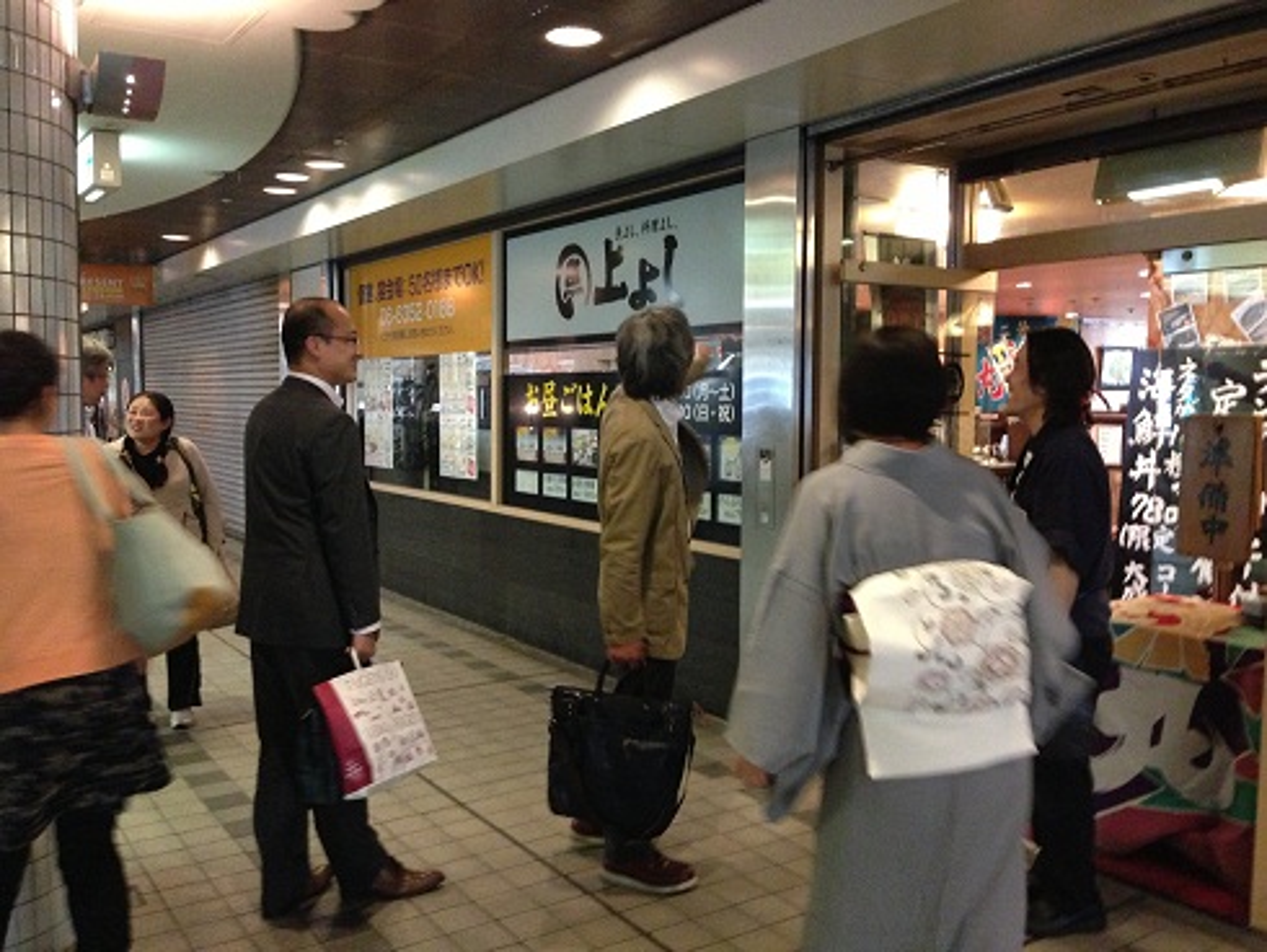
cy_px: 476
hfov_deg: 55.3
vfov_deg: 43.0
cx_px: 634
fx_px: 1208
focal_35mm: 33
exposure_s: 1/15
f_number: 2.4
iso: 500
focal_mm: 4.13
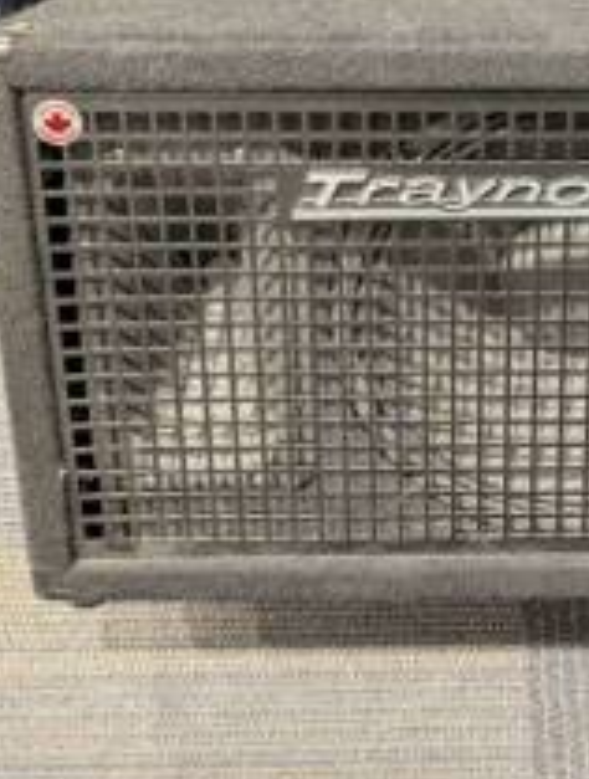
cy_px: 142
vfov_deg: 39.3
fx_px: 1038
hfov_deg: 30.8
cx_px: 477
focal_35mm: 46
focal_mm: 6.9
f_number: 1.68
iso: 46
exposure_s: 1/40
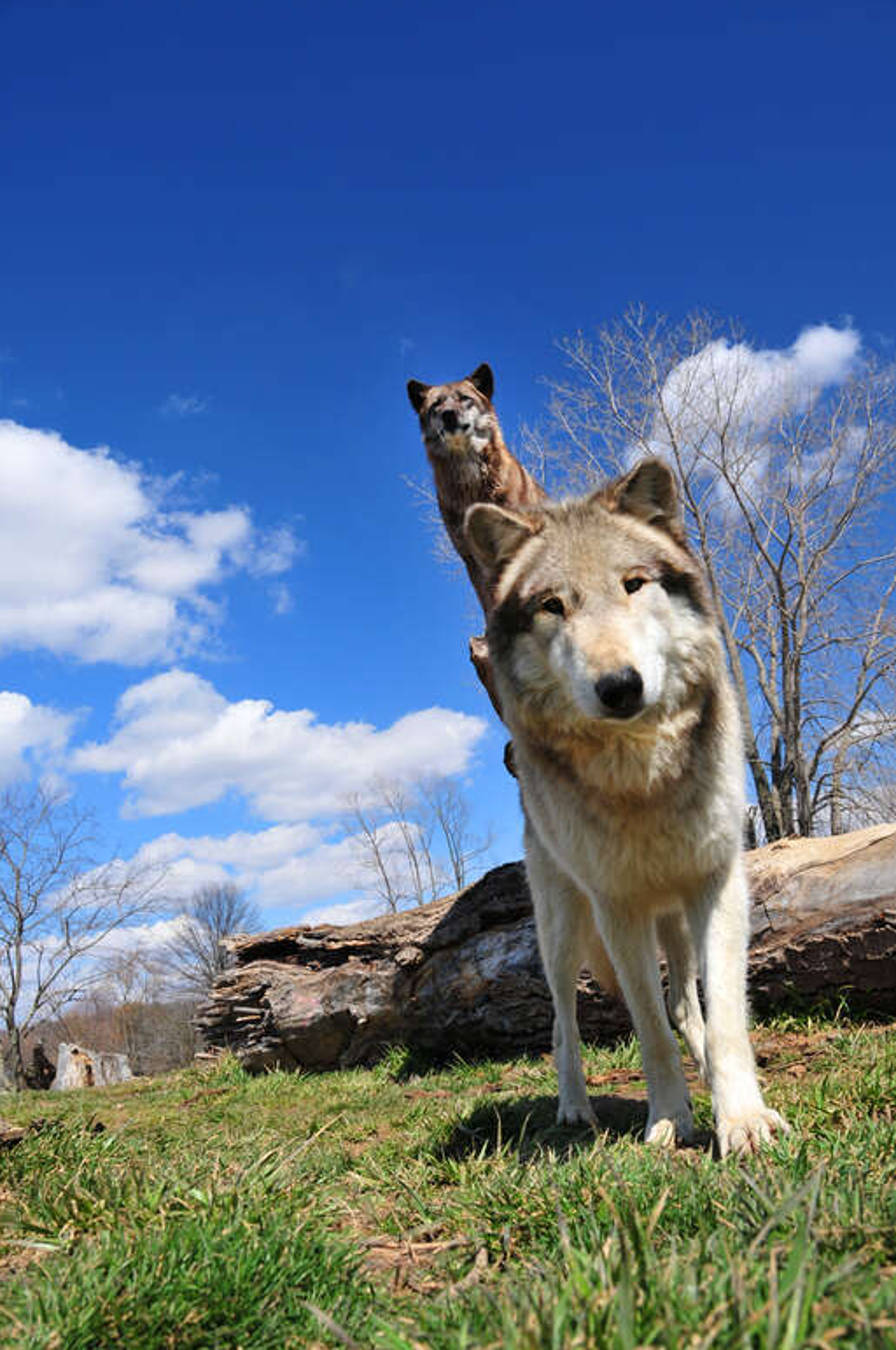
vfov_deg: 65.5
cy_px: 693
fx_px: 1048
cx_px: 435
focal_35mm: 28
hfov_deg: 46.3
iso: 200
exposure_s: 1/160
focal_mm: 18
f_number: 8
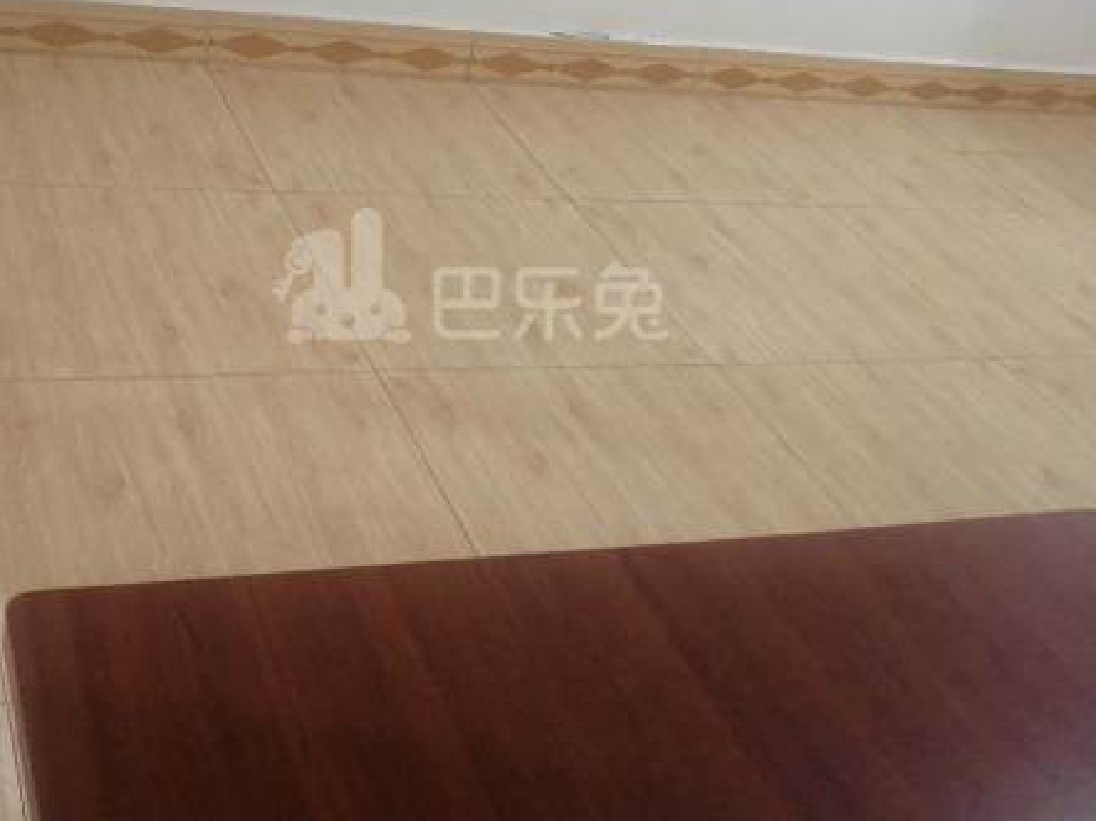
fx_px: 1488
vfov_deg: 30.6
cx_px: 470
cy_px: 277
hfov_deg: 40.4
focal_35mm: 47
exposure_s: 1/50
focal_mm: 3.62
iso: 250
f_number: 1.8
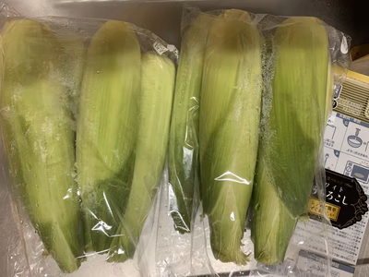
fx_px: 277
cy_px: 138
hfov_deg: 67.3
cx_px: 184
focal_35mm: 26
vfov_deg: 53.1
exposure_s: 1/60
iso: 250
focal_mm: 4.25
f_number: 1.8
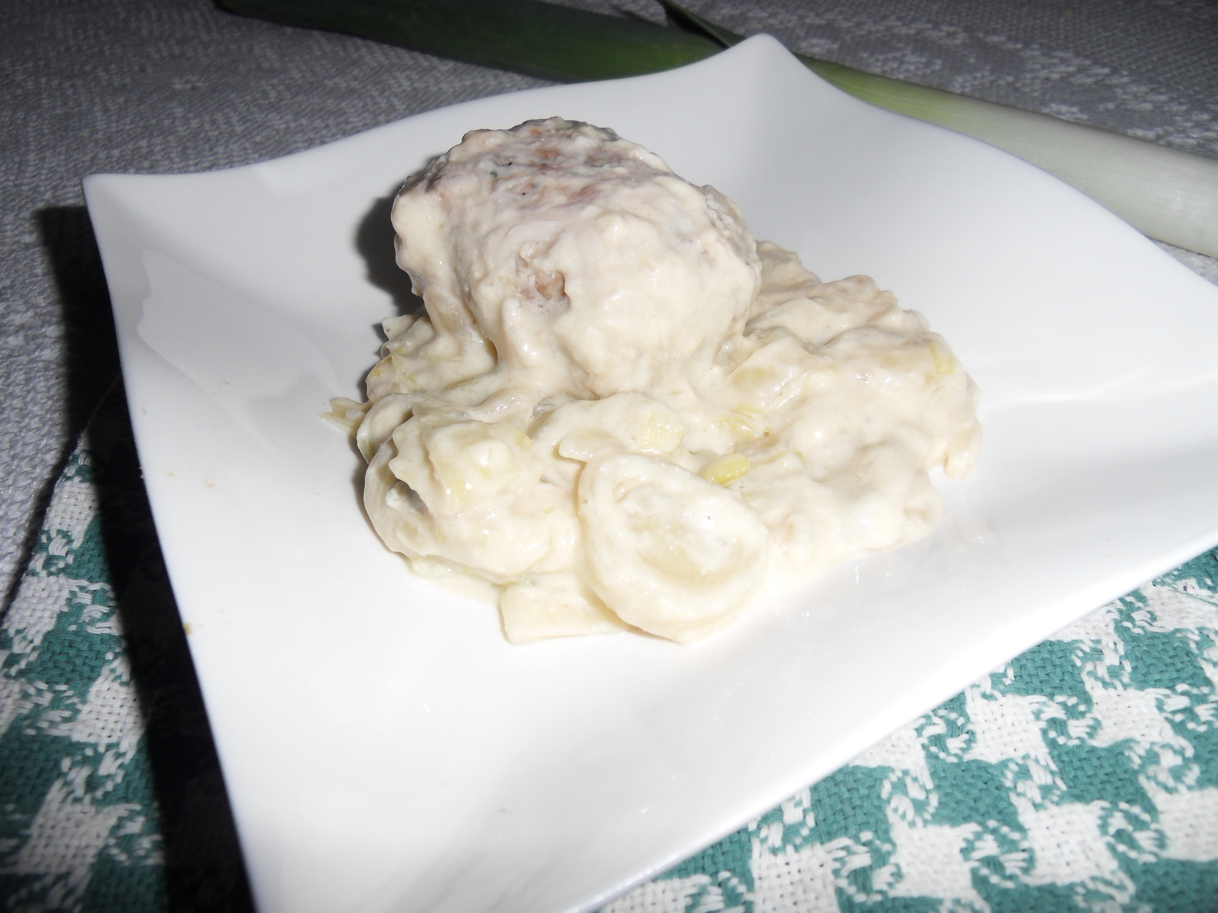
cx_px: 609
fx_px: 844
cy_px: 456
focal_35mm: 24
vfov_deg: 56.8
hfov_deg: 71.6
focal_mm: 4.2
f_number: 7.5
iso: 100
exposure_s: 1/30
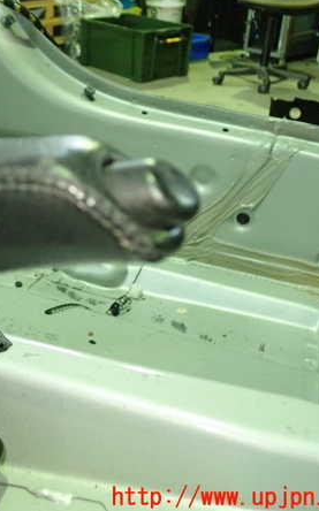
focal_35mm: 43
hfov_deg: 28.6
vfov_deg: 46.2
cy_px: 253
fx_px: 599
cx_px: 26
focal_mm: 5.5
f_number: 2.3
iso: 800
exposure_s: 1/50
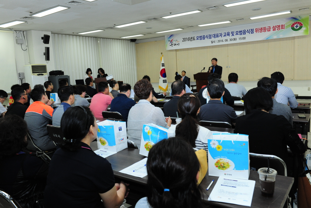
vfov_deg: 42.3
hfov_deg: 60.3
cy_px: 104
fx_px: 268
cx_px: 156
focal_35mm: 31
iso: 1600
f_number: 7.1
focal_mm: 31
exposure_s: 1/125
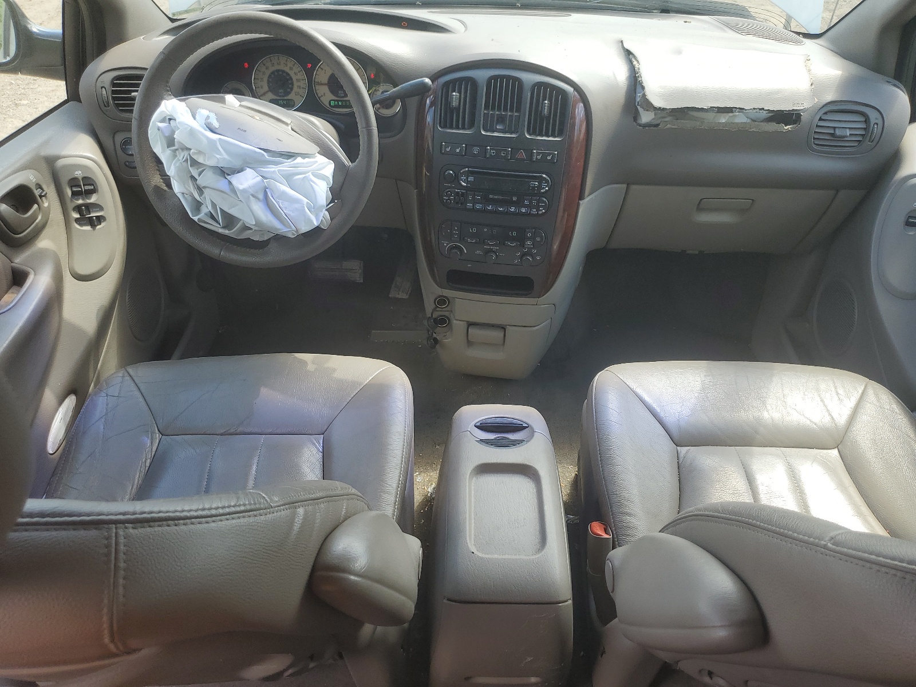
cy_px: 344
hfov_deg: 67.3
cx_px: 458
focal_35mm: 26
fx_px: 688
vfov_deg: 53.1
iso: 50
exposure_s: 1/263
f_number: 1.5
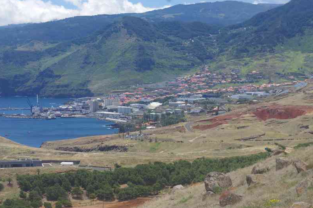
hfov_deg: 19.7
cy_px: 104
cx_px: 151
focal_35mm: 104
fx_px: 901
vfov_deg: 13.2
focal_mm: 55
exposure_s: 1/100
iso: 200
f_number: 11
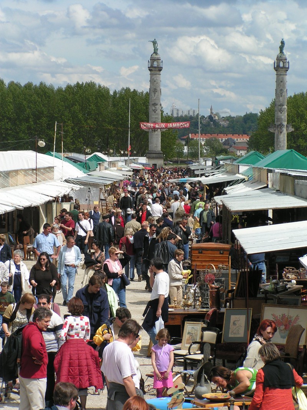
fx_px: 1691
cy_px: 205
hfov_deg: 10.4
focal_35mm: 143
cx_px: 154
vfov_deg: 13.8
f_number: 6.3
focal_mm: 21.9
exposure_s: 1/500
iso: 50
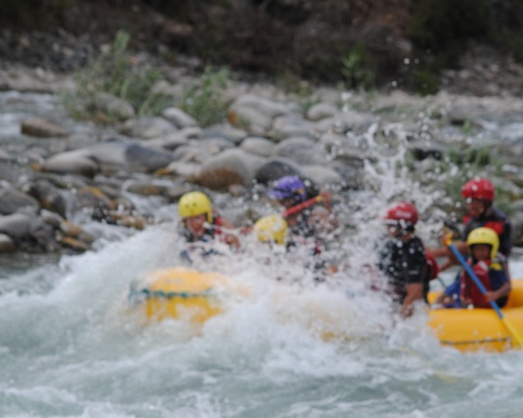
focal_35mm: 170
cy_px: 210
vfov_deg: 9.1
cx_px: 310
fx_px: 2631
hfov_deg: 11.4
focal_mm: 100
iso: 160
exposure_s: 1/500
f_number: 5.6
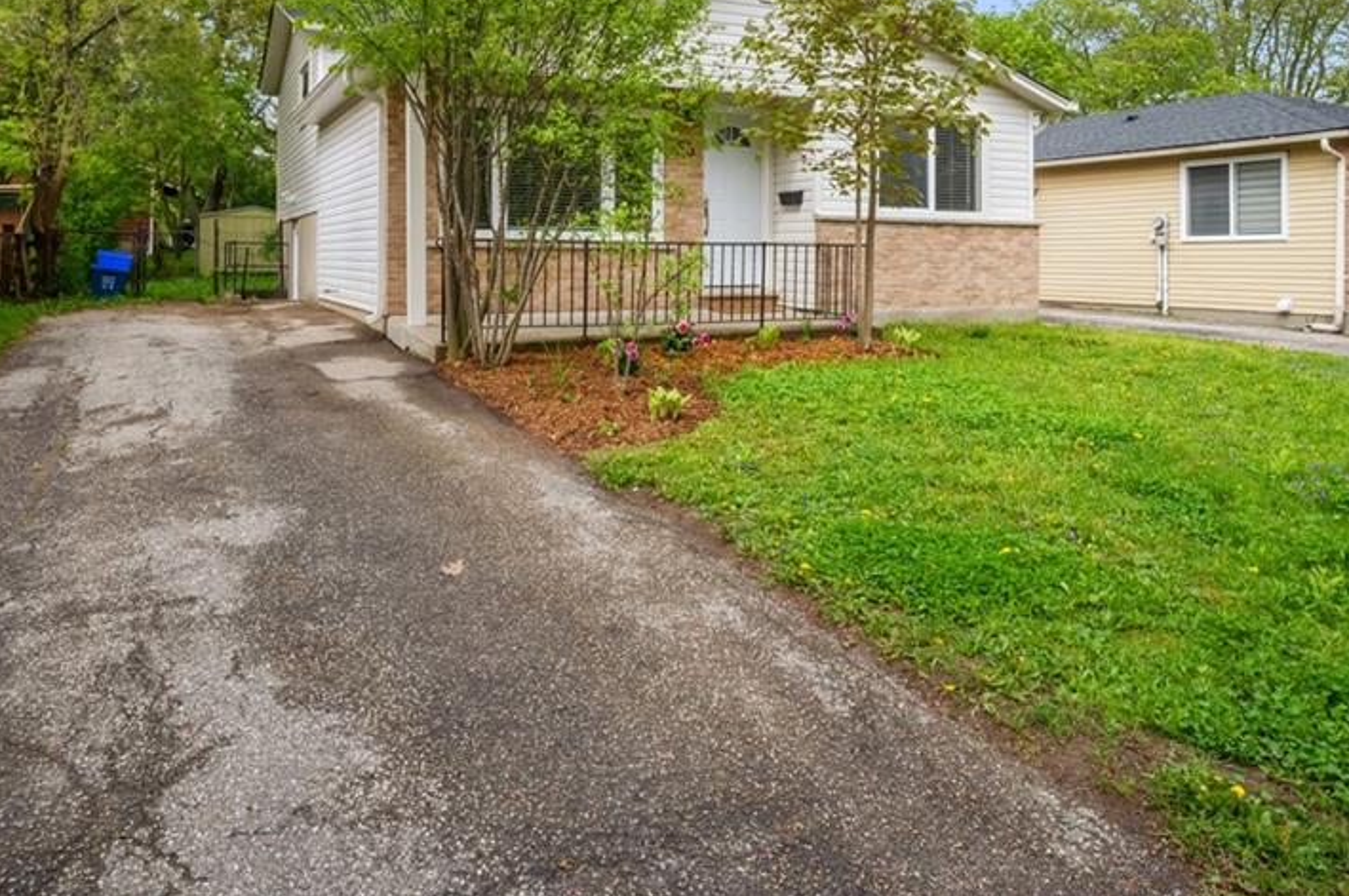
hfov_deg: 68.0
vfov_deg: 47.0
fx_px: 1000
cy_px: 258
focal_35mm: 27
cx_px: 681
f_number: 18
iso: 250
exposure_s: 1/80
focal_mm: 18.5
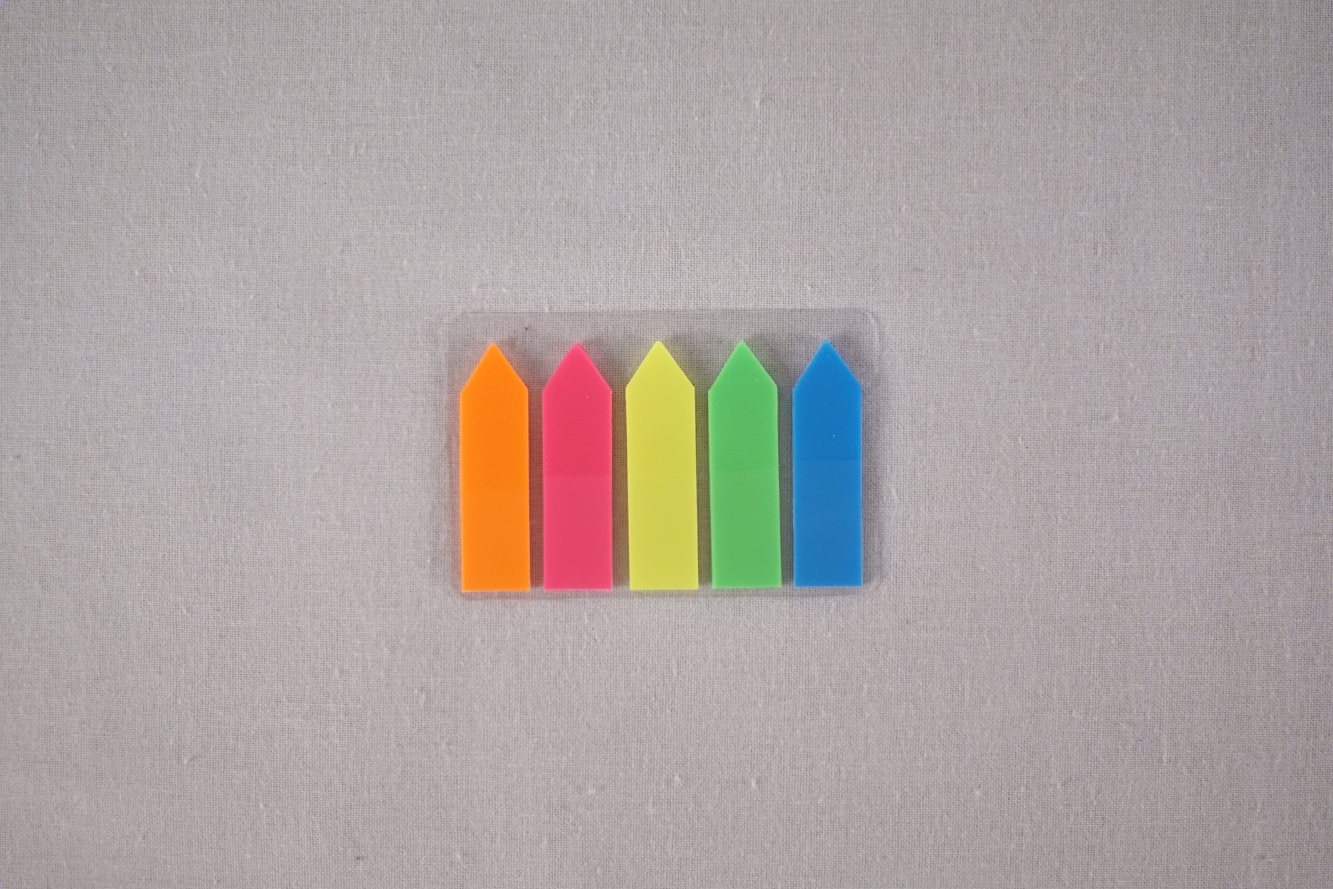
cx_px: 666
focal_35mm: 70
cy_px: 444
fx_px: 2592
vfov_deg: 19.5
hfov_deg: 28.8
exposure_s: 1/800
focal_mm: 25.7
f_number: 2.8
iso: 640
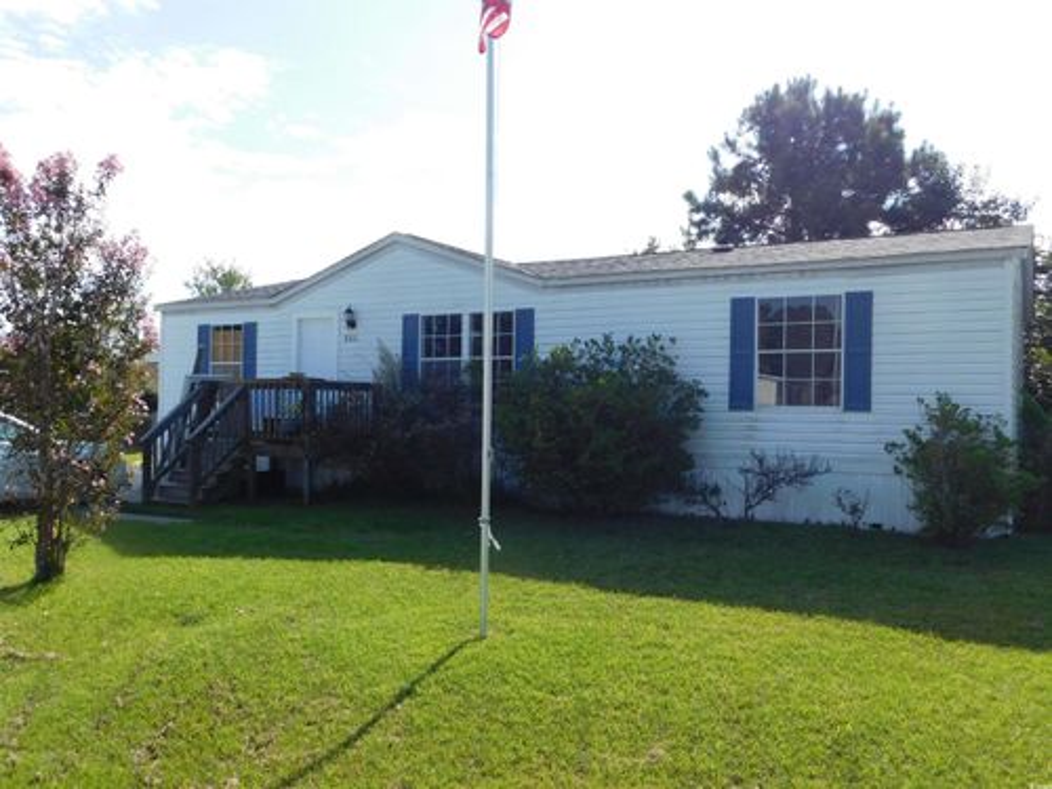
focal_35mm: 30
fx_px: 912
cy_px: 394
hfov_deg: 60.0
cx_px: 526
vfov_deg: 46.8
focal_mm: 5.3
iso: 125
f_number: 3.2
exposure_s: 1/1250
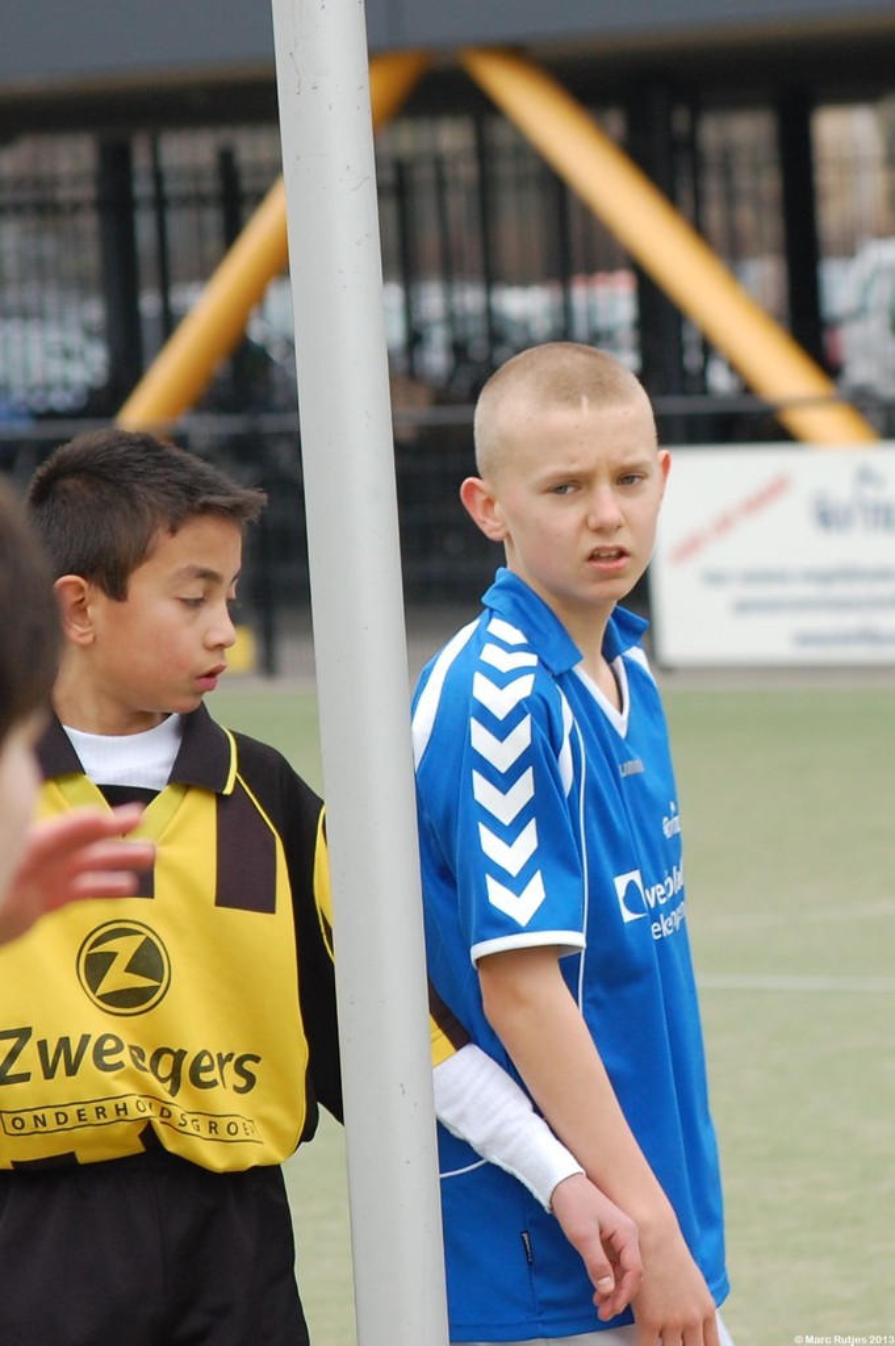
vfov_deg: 12.5
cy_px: 673
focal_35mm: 165
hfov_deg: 8.3
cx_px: 448
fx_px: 6163
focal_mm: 110
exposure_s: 1/500
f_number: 5.6
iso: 400
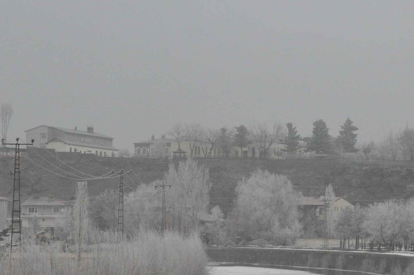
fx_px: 1206
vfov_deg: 13.0
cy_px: 169
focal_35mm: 105
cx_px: 381
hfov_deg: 19.1
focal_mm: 28
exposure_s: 1/500
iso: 800
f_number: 11
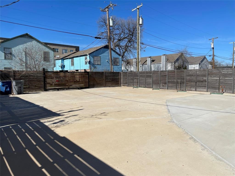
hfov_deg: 67.3
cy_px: 88
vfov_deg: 53.1
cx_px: 118
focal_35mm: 26
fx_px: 177
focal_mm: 4.2
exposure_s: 1/6494
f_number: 1.6
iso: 32
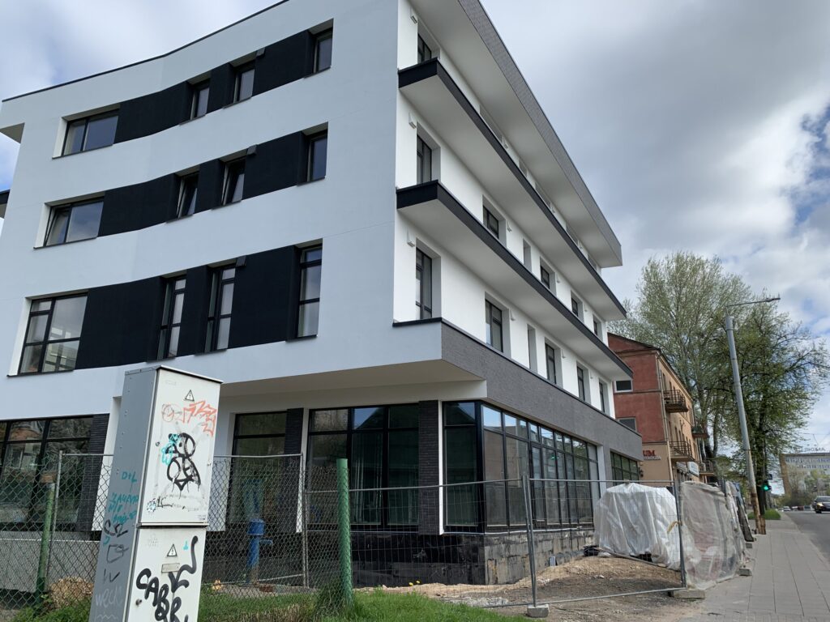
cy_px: 311
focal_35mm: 26
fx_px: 623
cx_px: 415
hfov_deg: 67.3
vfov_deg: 53.1
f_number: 1.8
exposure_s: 1/1560
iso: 25
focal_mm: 4.25
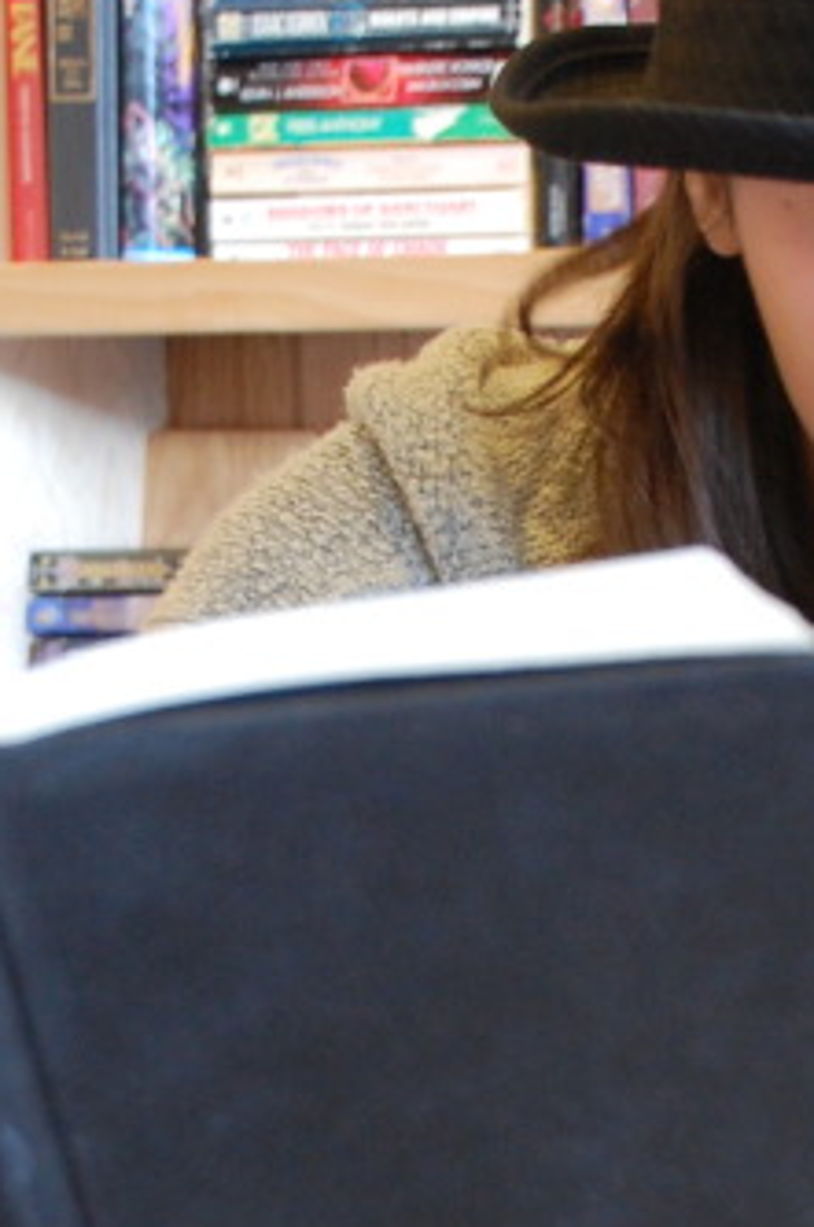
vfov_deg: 16.4
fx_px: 4237
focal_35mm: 125
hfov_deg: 10.9
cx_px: 700
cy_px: 975
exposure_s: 1/20
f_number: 3.8
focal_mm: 27
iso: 800
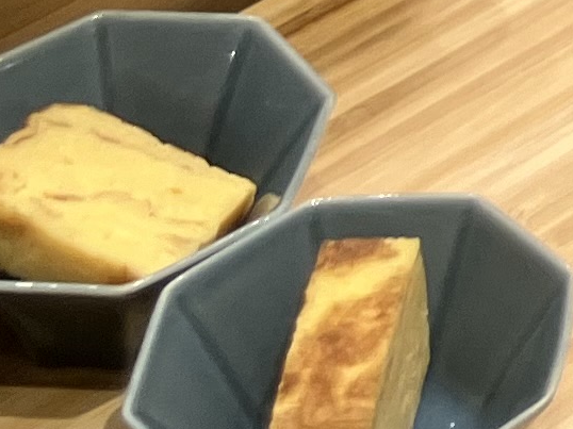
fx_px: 3475
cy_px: -1023
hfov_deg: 7.7
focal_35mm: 210
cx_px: 1939
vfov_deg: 6.3
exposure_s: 1/60
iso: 50
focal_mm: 3.99
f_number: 1.8
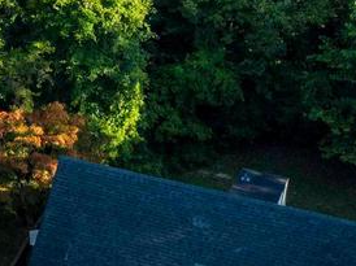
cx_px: -109
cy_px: -71
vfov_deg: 11.5
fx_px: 1295
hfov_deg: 14.9
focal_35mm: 126
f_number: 2.8
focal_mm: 12.29
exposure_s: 1/1000
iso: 170
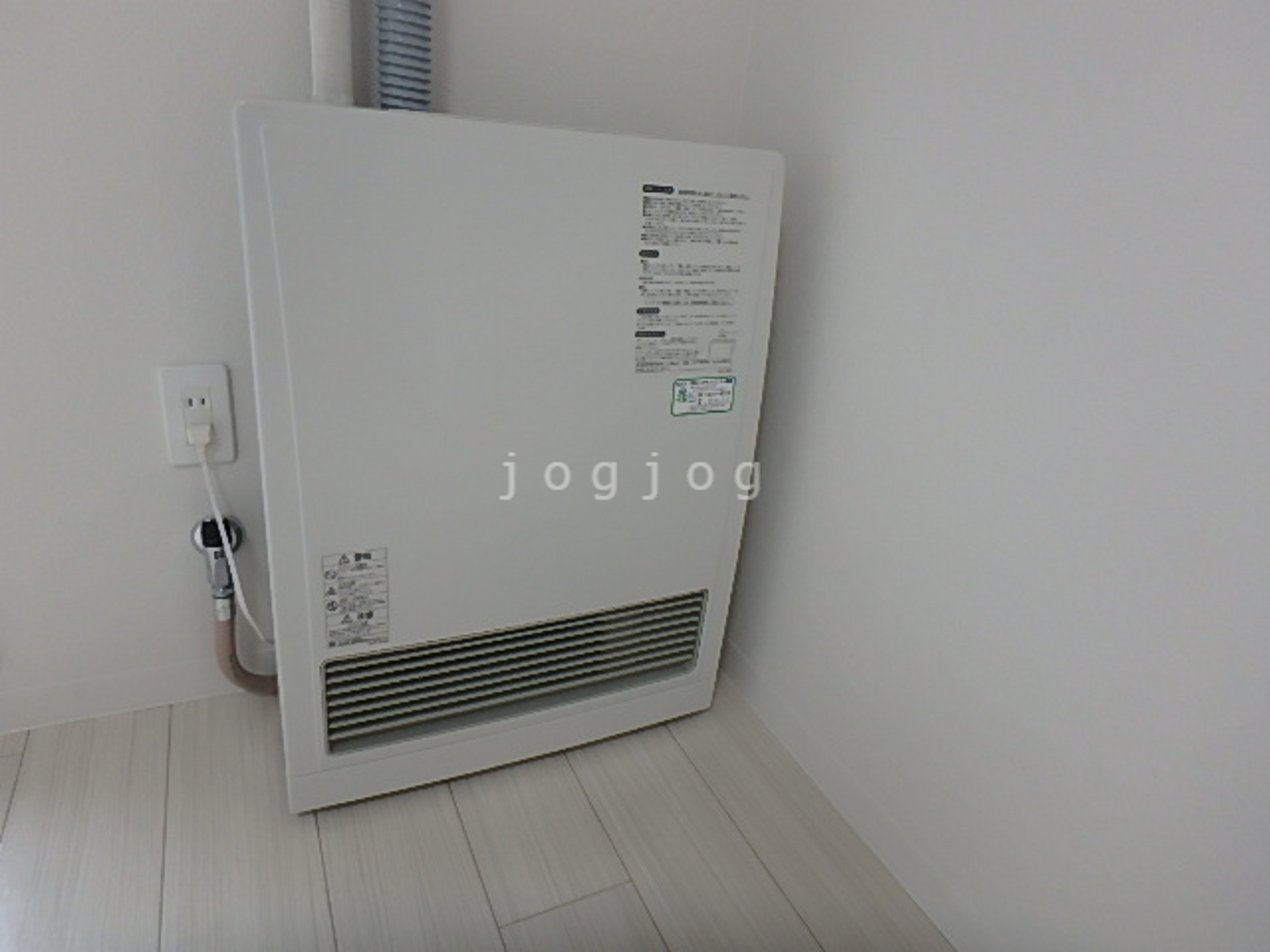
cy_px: 476
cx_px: 635
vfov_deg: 63.4
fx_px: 770
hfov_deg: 79.0
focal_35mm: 21
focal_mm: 3.7
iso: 200
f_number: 3.5
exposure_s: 1/50
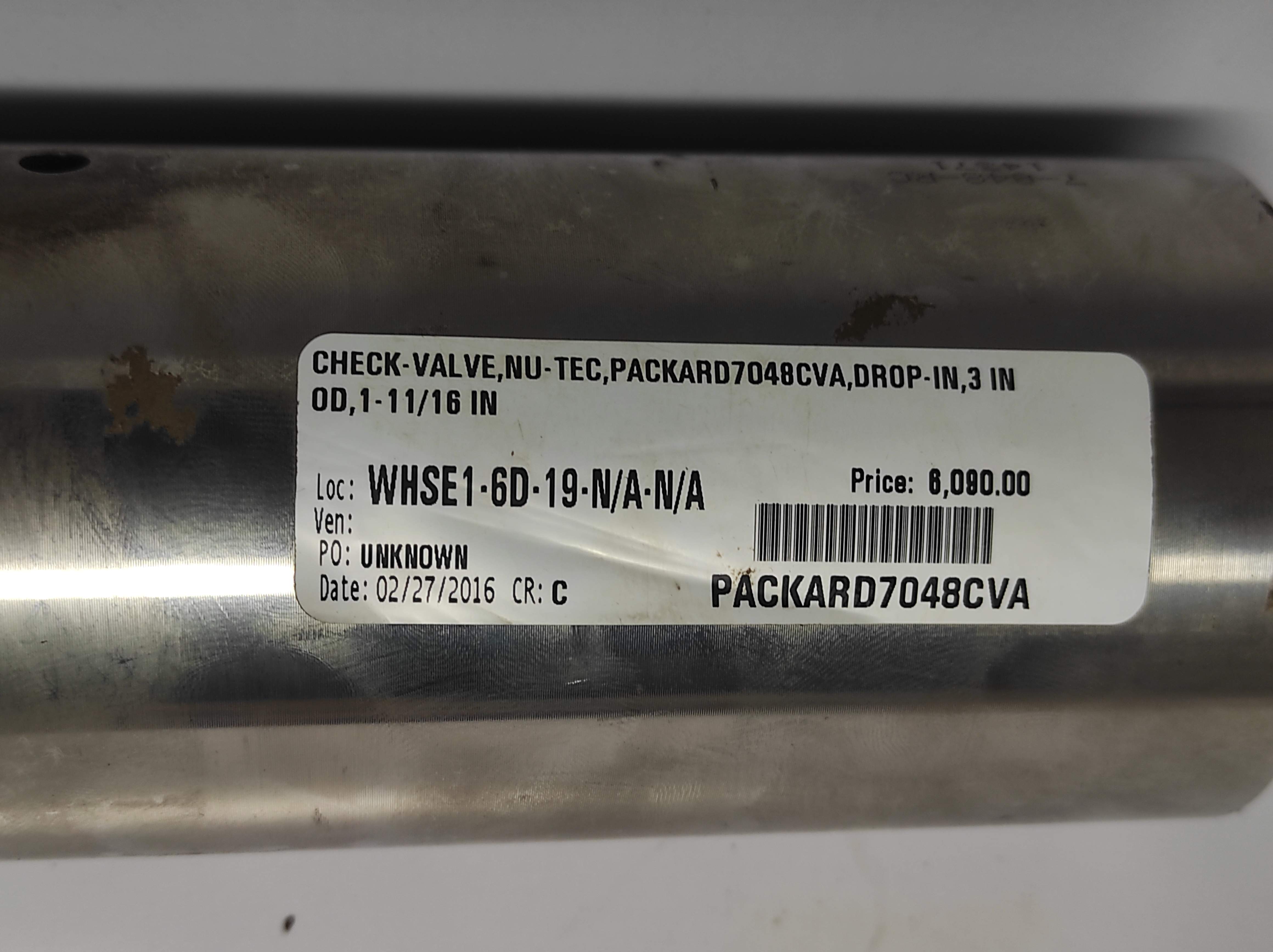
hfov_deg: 69.4
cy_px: 476
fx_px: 919
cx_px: 636
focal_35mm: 25
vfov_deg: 54.8
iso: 121
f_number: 1.89
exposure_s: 1/50
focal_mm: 5.43
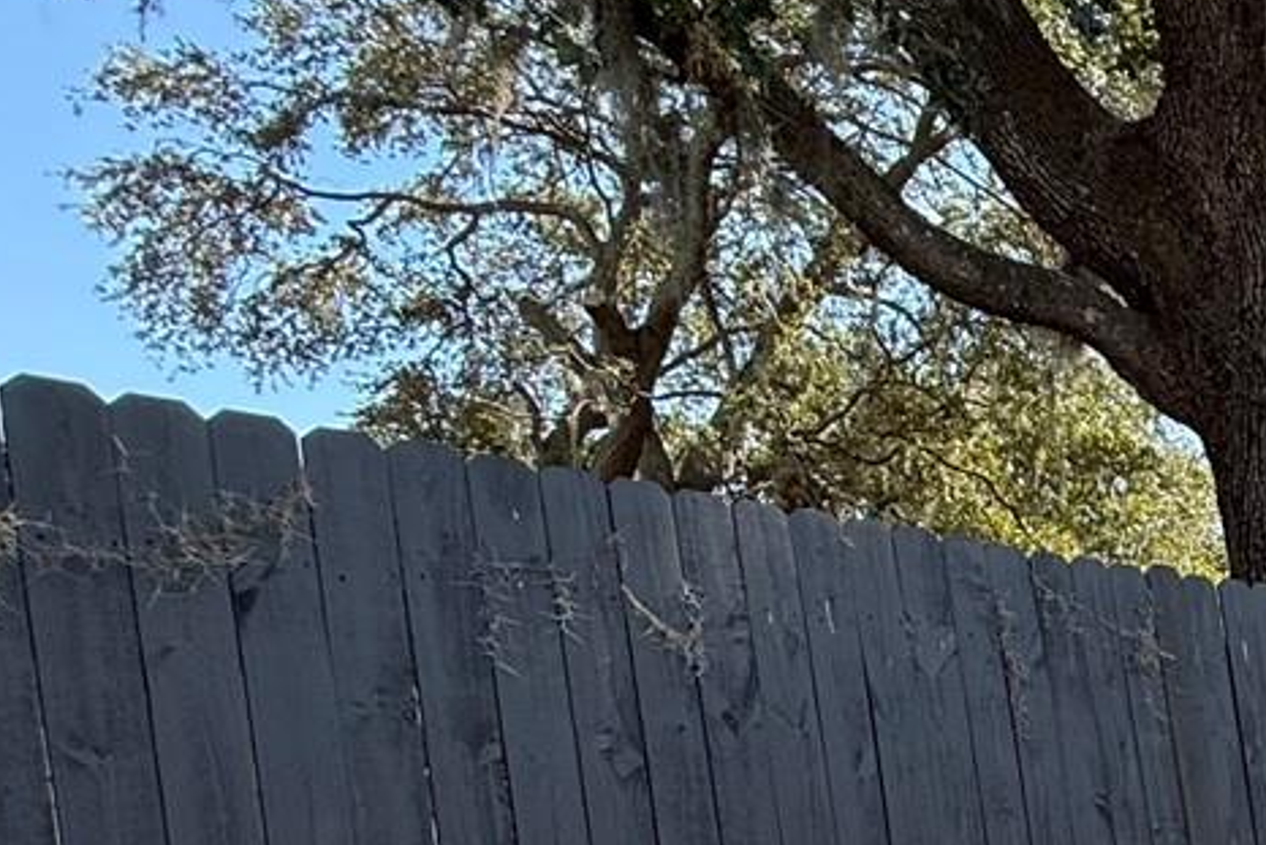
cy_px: 981
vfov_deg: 24.7
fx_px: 1759
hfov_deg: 27.1
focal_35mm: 50
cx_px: 1921
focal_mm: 2.22
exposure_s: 1/421
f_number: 2.2
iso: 64
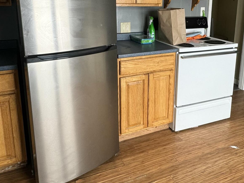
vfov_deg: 38.9
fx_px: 254
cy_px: 52
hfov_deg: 50.8
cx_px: 154
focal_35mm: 36
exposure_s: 1/99
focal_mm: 2.22
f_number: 2.2
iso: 80
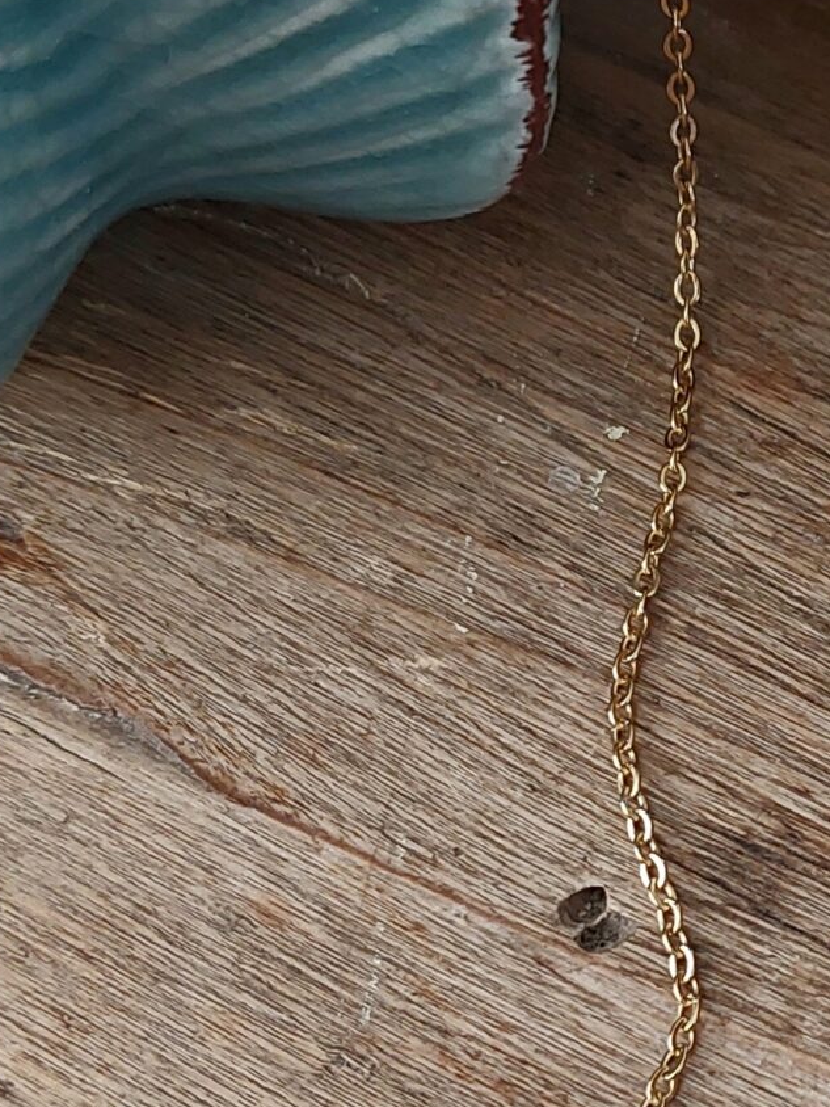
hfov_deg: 15.7
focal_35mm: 91
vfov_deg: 21.5
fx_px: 2909
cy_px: 634
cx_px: 969
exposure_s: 1/50
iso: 250
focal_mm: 4.6
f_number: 1.8
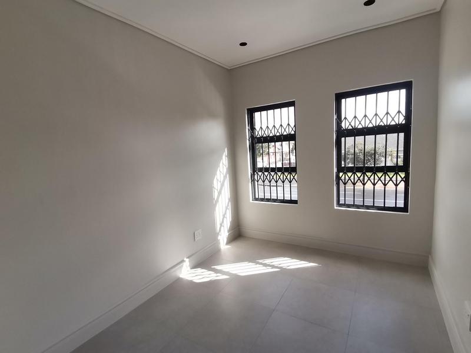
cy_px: 176
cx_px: 236
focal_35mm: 17
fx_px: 231
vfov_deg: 74.7
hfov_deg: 91.0
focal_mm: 1.78
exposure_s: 1/207
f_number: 2.4
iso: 50
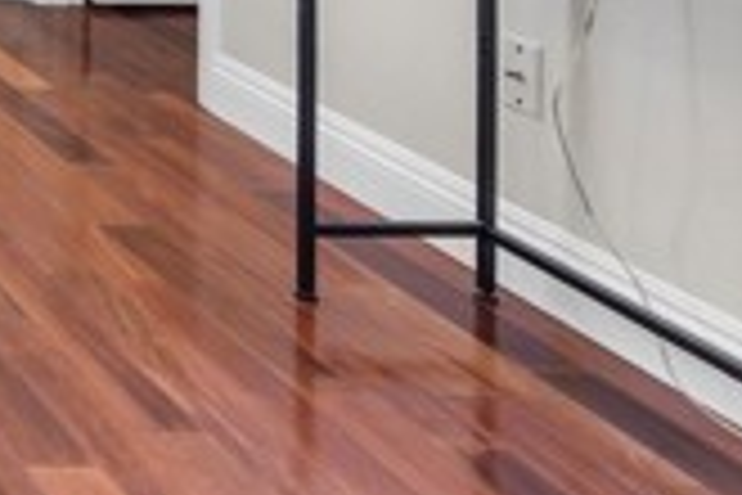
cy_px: -344
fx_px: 1278
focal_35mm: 62
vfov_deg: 18.2
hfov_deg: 20.9
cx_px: -625
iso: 100
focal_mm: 16
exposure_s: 1/4
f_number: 8
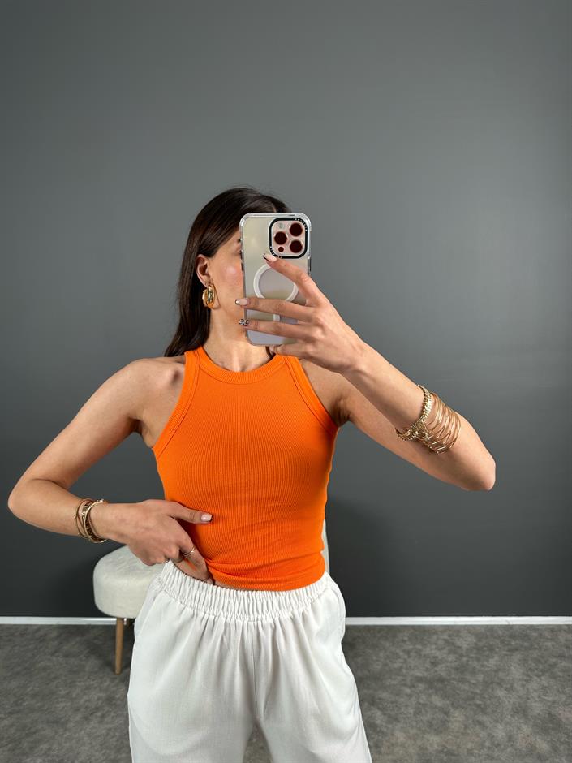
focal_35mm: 24
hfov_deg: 56.8
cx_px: 286
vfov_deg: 71.6
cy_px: 382
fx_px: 529
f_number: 1.78
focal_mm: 6.86
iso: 64
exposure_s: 1/100
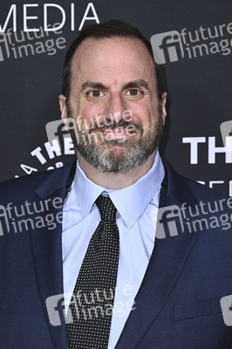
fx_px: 930
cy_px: 174
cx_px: 116
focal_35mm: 96
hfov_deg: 14.2
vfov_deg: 21.3
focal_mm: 96
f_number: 6.3
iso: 1250
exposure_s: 1/200
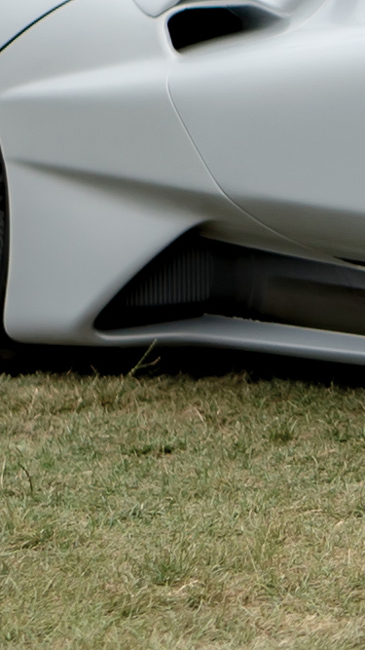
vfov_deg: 6.6
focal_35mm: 326
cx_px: 836
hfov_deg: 3.7
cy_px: -63
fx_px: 5611
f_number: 1.8
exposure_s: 1/400
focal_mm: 50
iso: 200
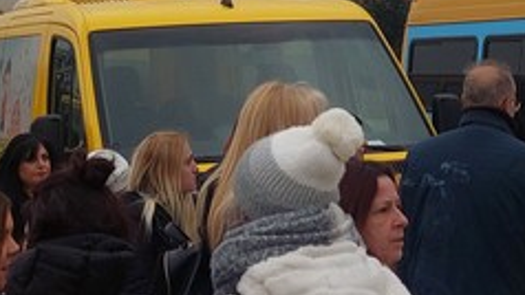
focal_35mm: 117
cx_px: 239
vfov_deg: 10.0
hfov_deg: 18.3
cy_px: -181
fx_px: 1629
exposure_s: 1/586
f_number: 1.8
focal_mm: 5.23
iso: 40
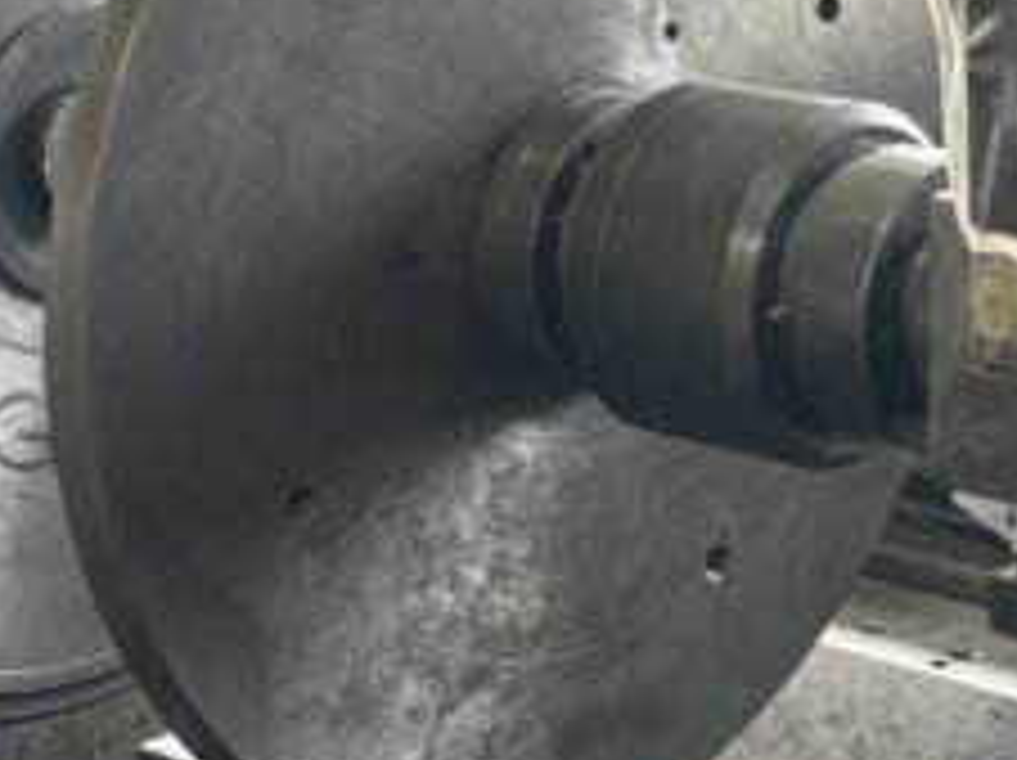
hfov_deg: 16.6
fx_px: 3463
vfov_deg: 12.3
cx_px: 778
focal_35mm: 118
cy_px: -108
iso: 125
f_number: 1.6
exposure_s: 1/90
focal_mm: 5.96
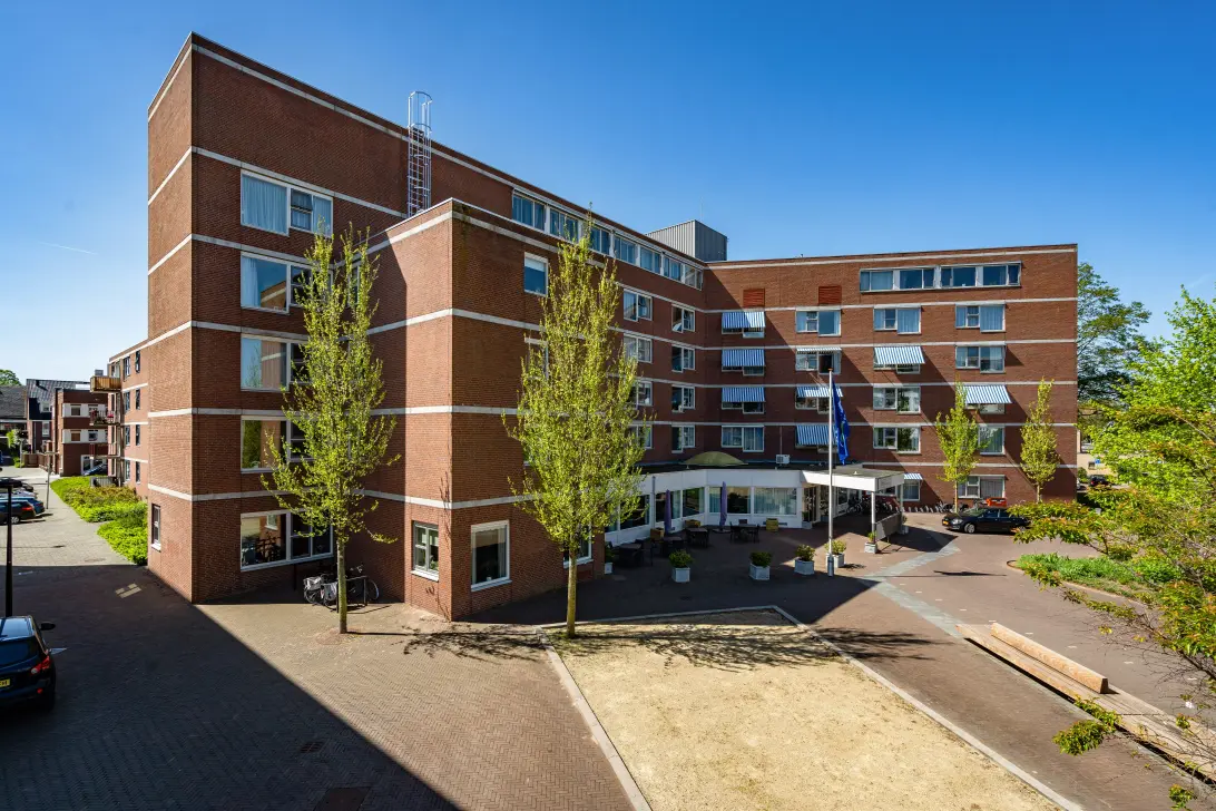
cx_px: 608
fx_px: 540
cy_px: 406
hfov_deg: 96.7
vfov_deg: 73.7
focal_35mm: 16
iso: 200
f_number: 8
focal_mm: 16
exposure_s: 1/640
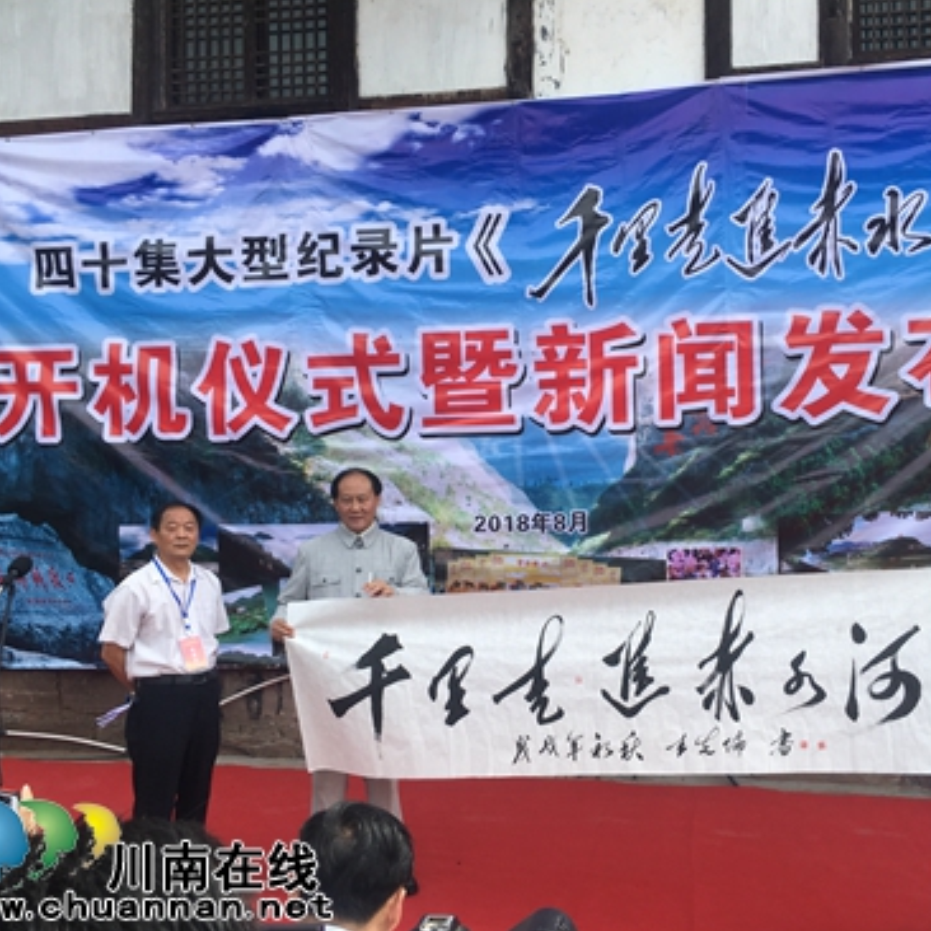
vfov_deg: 47.2
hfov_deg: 47.1
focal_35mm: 35
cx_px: 537
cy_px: 469
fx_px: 1065
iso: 25
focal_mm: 4.15
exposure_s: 1/620
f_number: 2.2
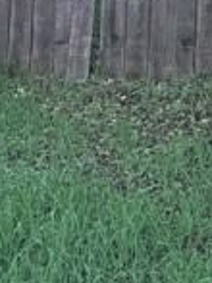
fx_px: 1366
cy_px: -322
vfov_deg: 10.6
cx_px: 409
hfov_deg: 8.5
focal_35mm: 167
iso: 80
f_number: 1.78
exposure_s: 1/562
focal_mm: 6.76
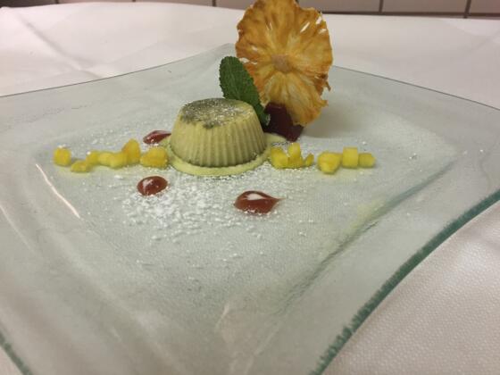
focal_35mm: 29
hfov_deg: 61.7
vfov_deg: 48.2
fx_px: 419
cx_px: 250
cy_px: 188
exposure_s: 1/33
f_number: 2.2
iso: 160
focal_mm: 4.15
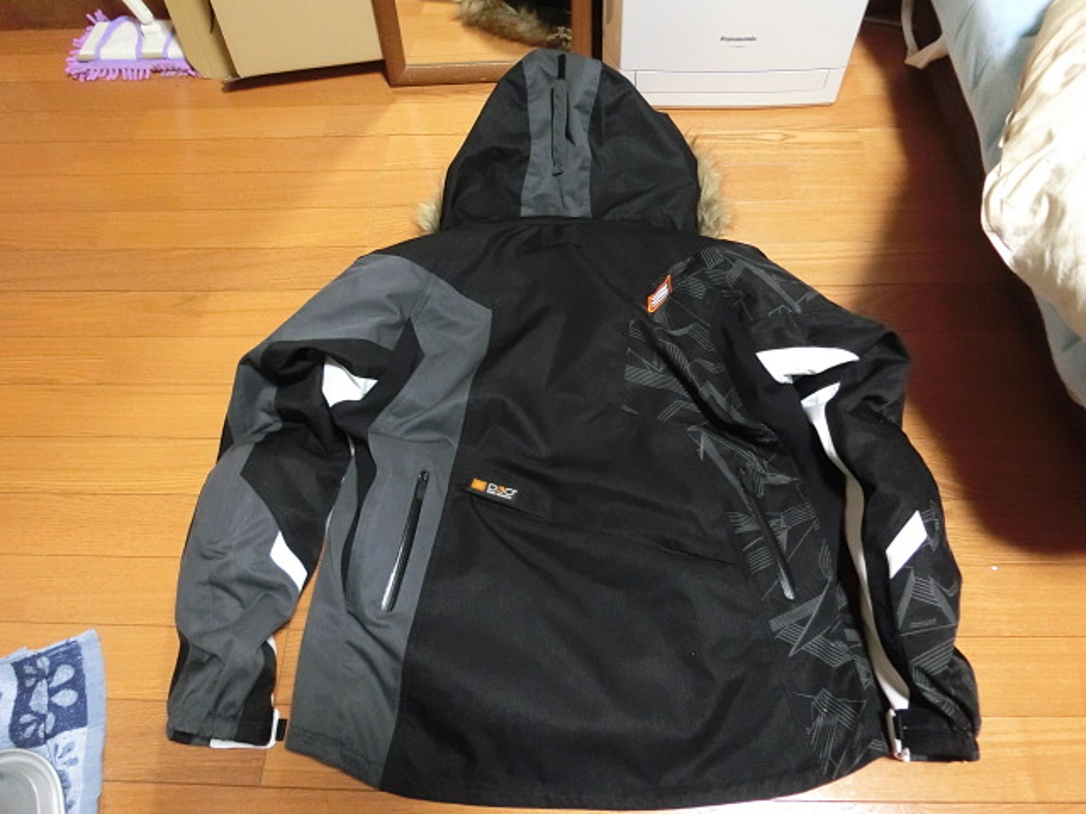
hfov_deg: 69.4
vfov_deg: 54.9
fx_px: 784
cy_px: 407
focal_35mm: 25
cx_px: 543
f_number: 3.5
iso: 800
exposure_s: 1/10
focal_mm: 4.5
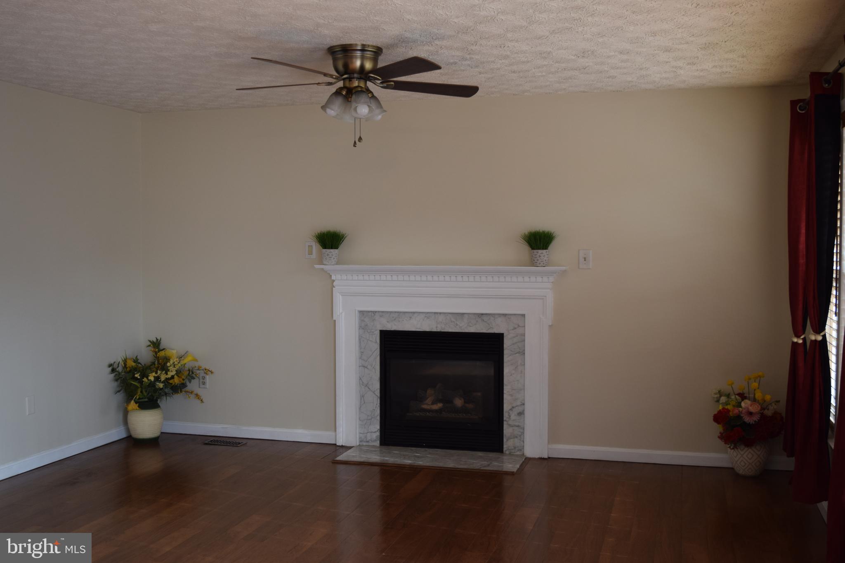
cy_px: 282
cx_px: 422
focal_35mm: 39
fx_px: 915
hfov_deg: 49.6
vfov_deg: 34.2
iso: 400
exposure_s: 1/80
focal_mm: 26
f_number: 4.2
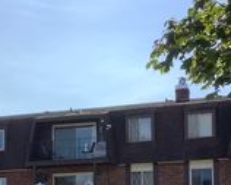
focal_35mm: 96
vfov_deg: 15.5
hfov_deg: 19.8
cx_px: 44
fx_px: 656
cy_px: 217
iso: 25
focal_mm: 3.3
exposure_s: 1/1988
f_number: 2.4
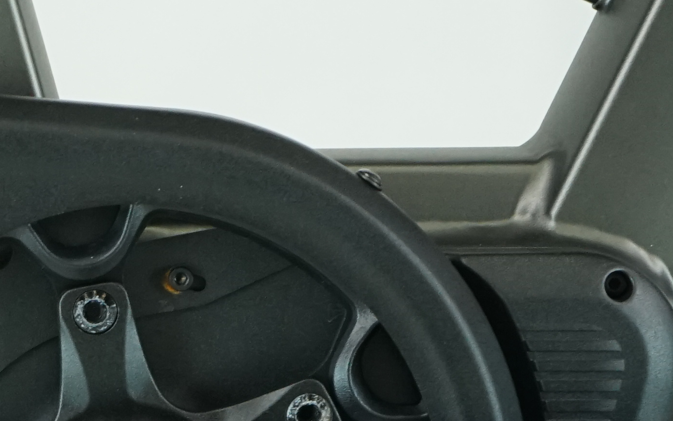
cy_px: 605
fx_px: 3870
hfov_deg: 9.5
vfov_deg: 6.2
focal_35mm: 211
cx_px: -514
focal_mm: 48
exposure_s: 1/200
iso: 1600
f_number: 5.6
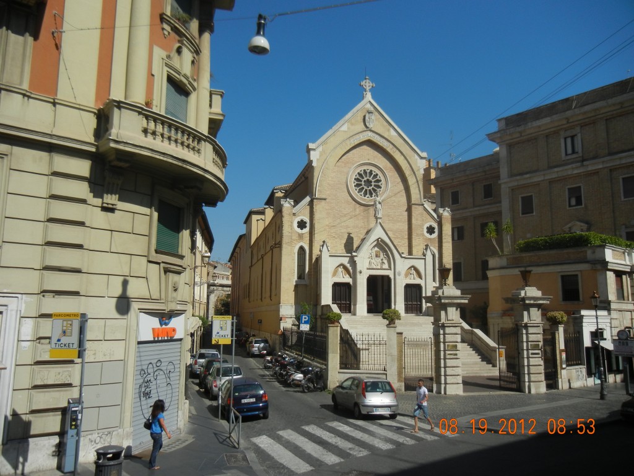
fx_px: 549
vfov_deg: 46.8
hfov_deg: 60.0
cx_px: 317
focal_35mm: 30
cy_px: 238
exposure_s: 1/685
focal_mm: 5.4
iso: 160
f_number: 7
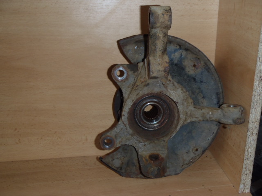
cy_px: 98
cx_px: 131
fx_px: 288
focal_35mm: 38
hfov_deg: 49.0
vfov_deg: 37.7
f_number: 4.6
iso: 100
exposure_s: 1/40
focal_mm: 6.83
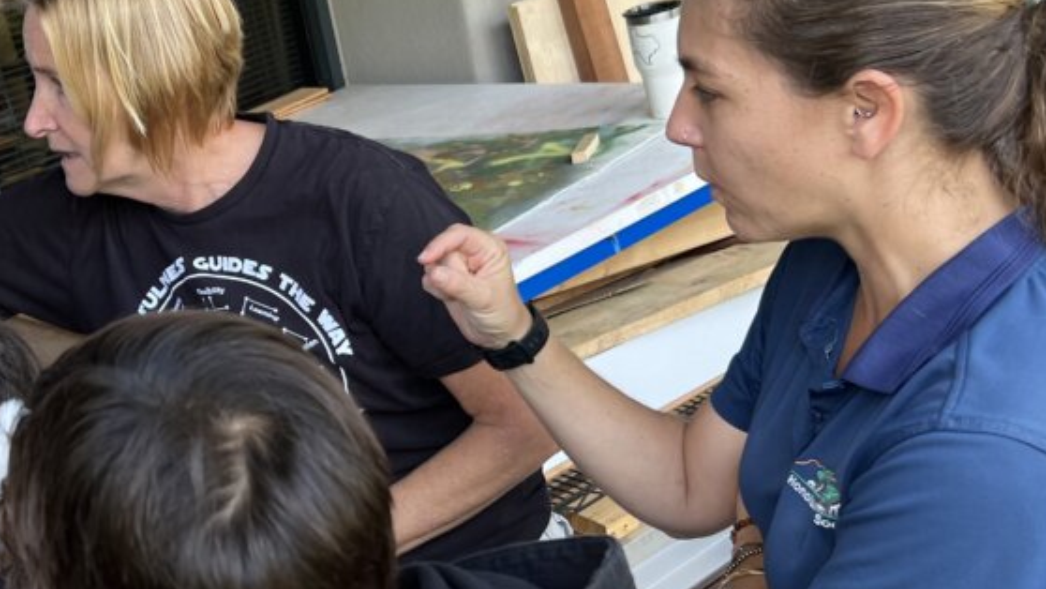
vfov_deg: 23.0
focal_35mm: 52
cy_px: 229
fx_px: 1442
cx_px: 223
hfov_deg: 38.5
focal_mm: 5.7
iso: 50
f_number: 1.5
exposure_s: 1/121
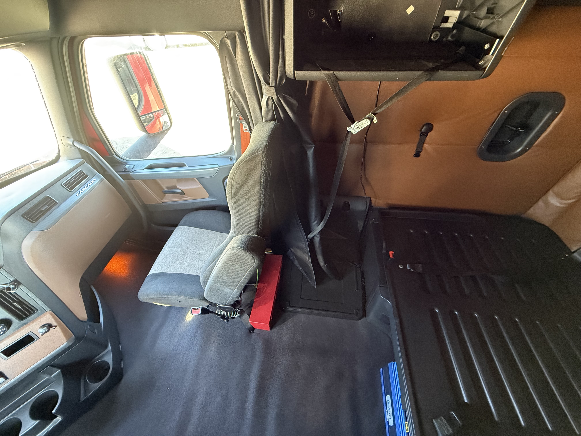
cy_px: 218
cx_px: 290
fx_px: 235
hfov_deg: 102.1
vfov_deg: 85.7
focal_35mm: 14
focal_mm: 2.22
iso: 640
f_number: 2.2
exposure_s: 1/60
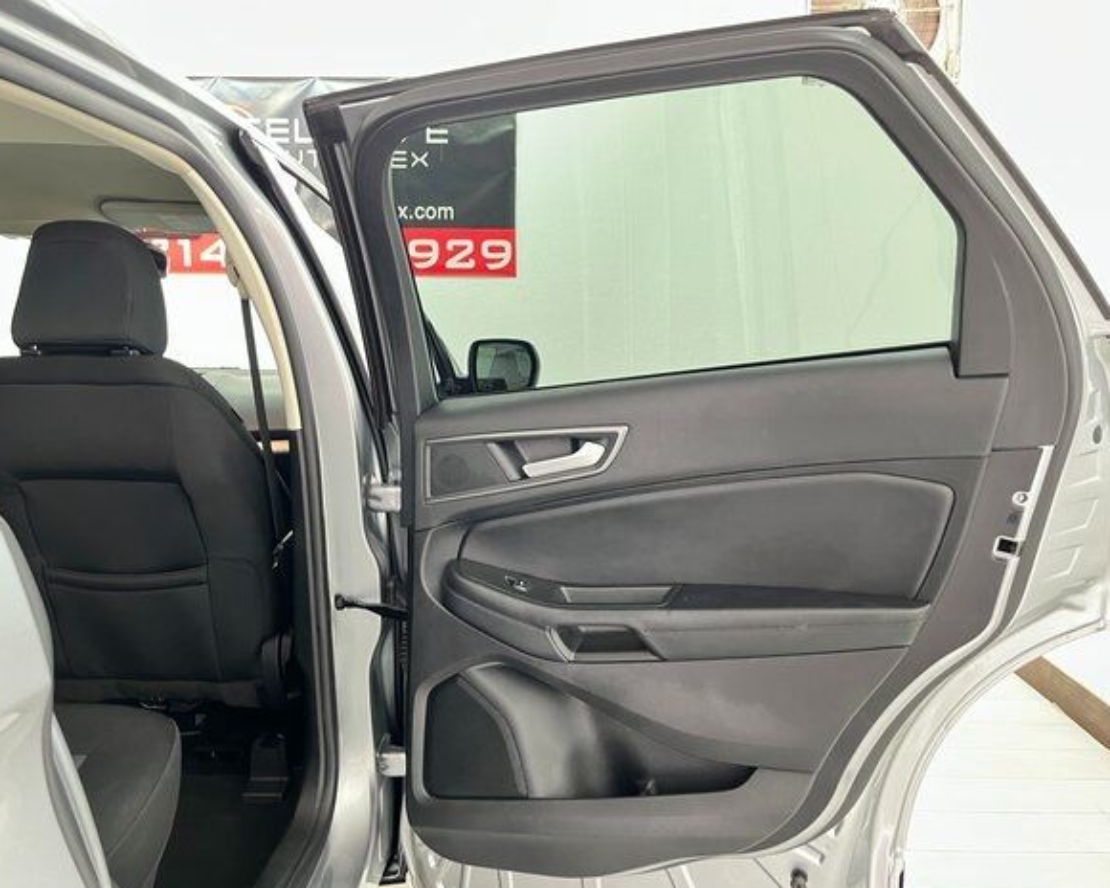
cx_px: 563
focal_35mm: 28
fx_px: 920
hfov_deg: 62.2
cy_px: 455
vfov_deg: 51.5
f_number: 1.6
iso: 500
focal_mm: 5.1
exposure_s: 1/30
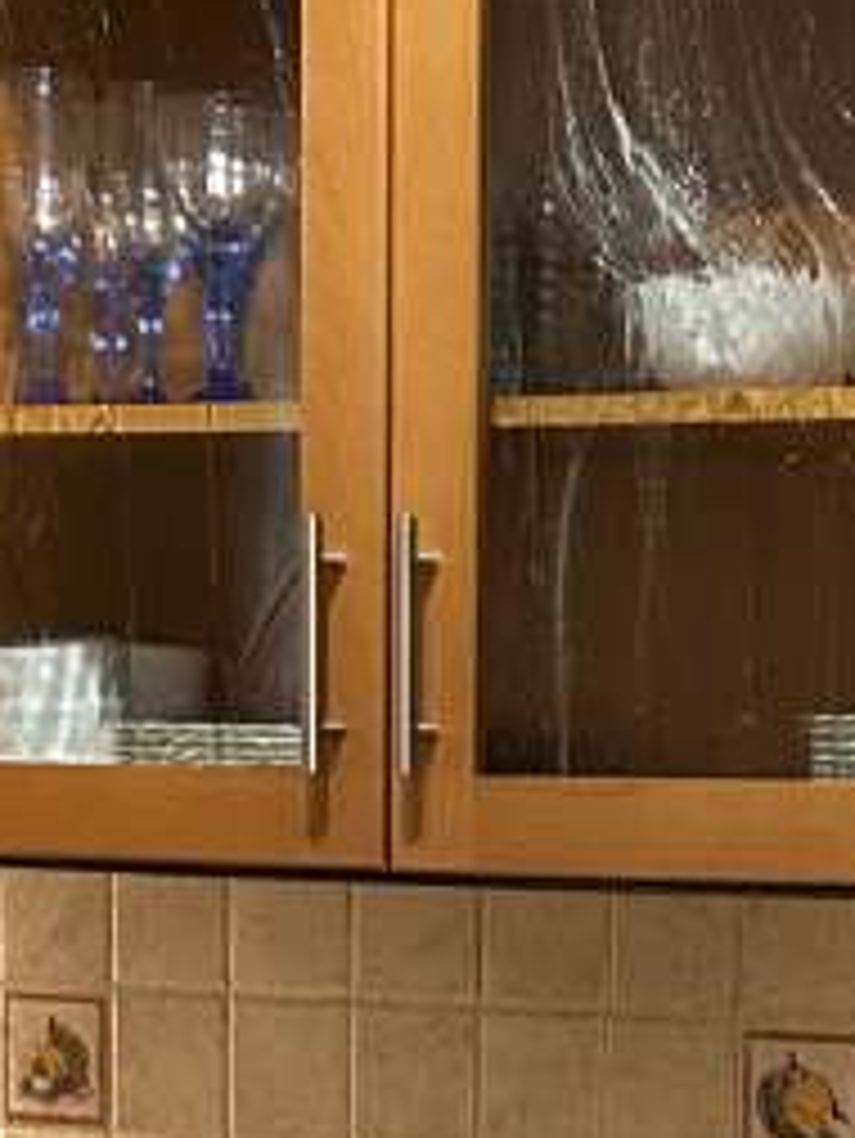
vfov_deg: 12.4
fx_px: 5067
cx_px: 790
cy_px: 1475
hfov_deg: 9.6
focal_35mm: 154
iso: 200
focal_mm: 5.7
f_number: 1.5
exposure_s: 1/50
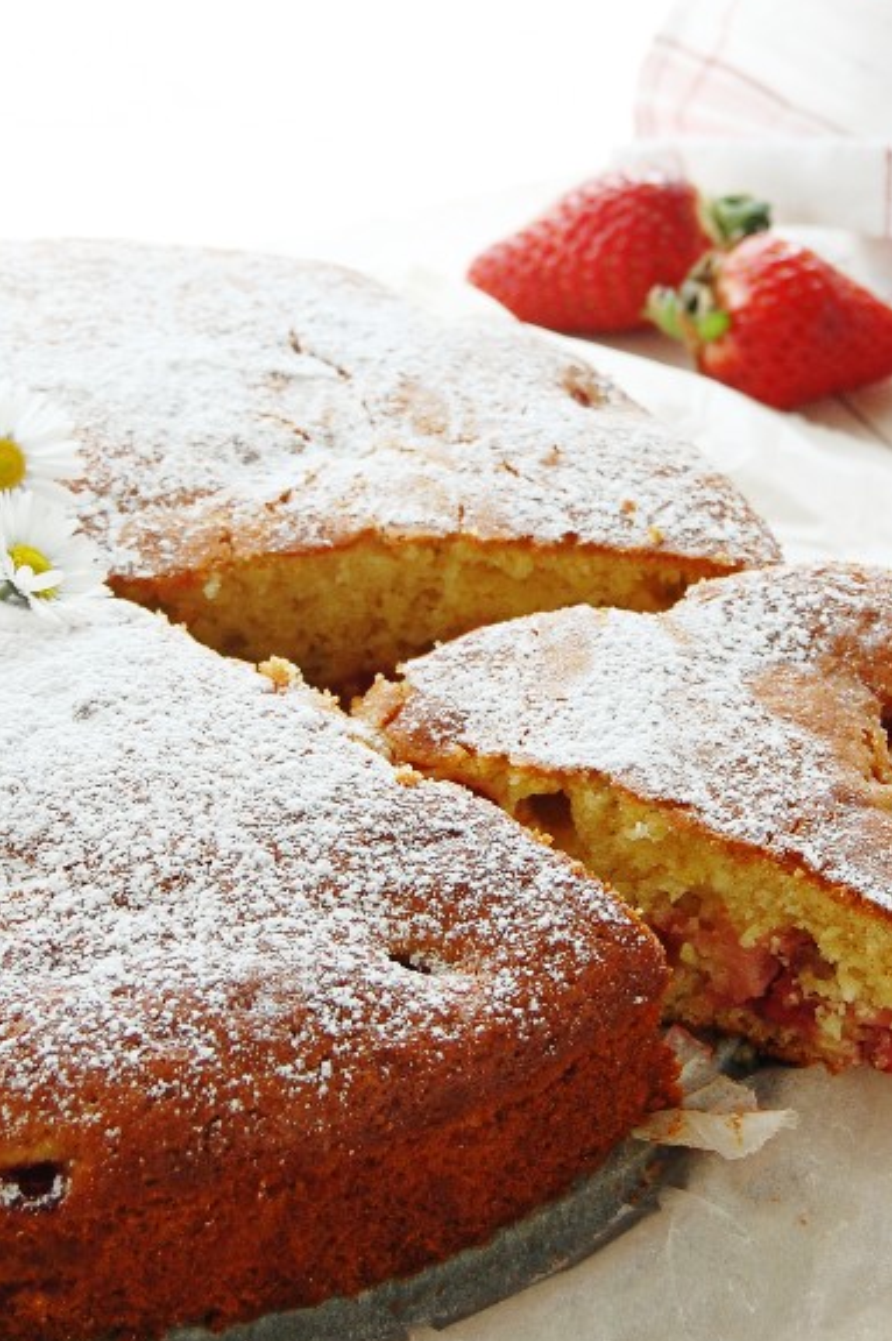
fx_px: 3686
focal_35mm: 99
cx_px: 660
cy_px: 468
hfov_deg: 13.8
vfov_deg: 20.6
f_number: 8
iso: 360
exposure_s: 1/60
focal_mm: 38
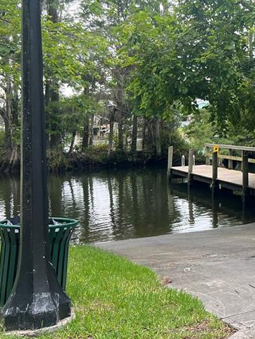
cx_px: 339
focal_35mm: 56
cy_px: 111
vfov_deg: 34.0
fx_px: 549
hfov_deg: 23.0
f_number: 1.5
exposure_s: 1/407
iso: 50
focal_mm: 5.7
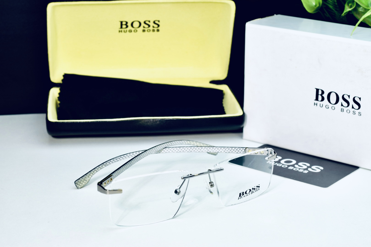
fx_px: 773
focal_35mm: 75
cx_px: 186
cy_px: 124
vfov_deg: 18.2
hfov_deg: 27.0
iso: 125
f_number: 7.1
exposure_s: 1/100
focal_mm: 50
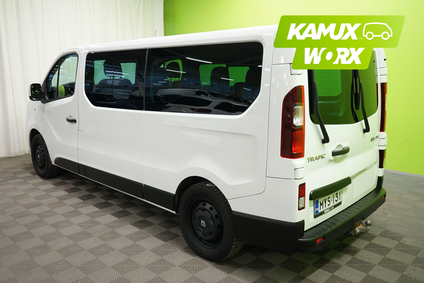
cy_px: 142
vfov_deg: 43.6
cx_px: 212
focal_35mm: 30
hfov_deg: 61.9
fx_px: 353
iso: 800
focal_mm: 30
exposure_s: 1/30
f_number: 5.6
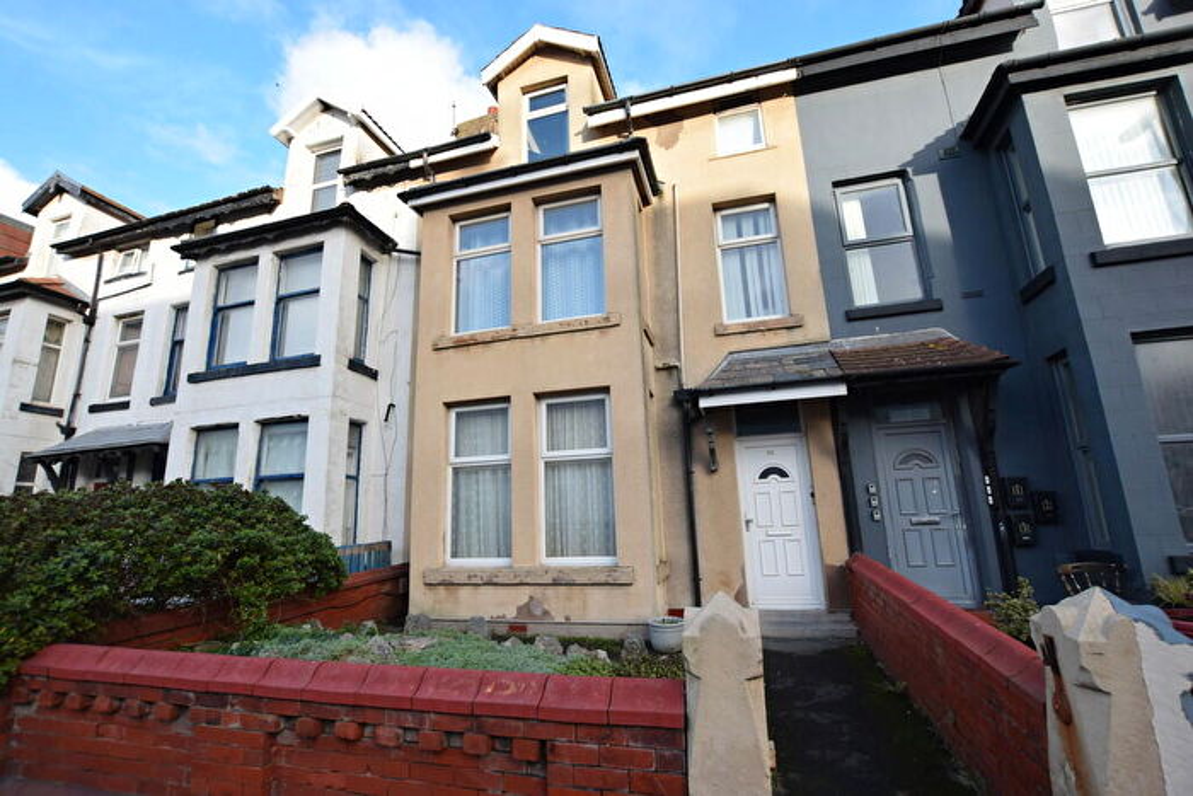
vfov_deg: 77.4
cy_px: 398
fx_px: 497
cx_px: 596
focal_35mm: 15
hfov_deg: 100.4
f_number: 5
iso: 100
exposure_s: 1/125
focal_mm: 10
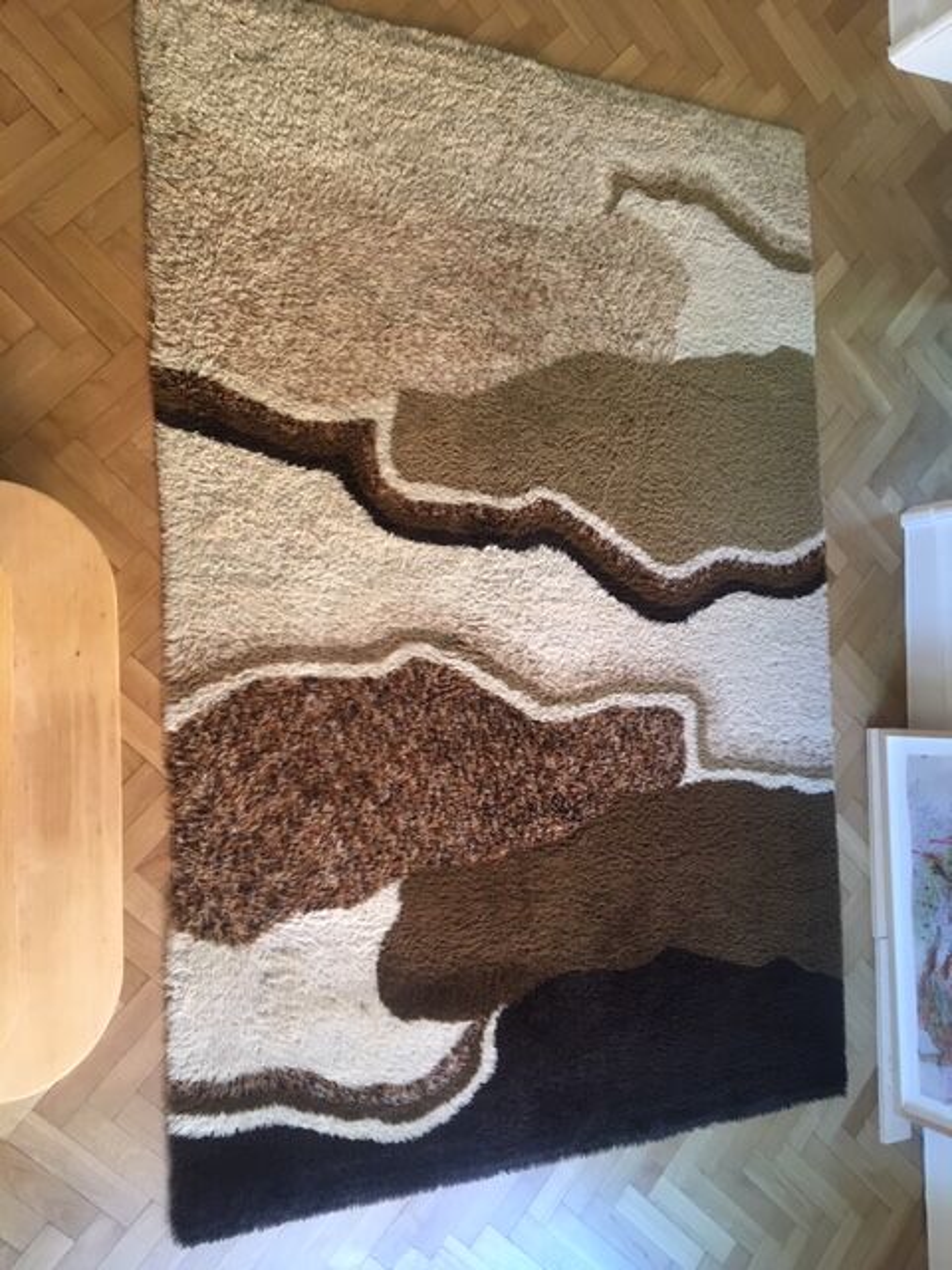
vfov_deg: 61.7
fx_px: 1063
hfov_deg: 48.2
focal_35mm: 29
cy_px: 635
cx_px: 476
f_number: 2.2
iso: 100
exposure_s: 1/33
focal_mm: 4.15
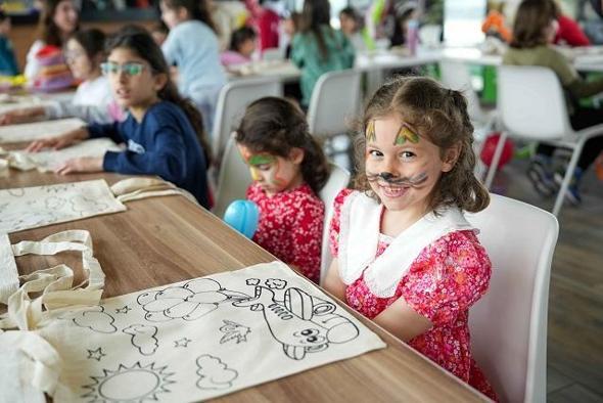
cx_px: 302
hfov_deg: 47.4
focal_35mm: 41
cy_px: 202
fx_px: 687
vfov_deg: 32.7
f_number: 2.8
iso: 1000
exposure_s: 1/1000
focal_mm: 41
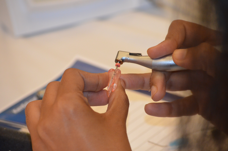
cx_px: 114
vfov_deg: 6.3
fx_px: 1375
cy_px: 76
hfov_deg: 9.5
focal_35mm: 218
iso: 3200
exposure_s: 1/160
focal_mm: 145
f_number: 7.1
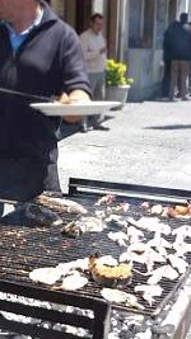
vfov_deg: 37.8
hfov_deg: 21.5
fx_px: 496
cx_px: 33
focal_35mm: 55
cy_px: 184
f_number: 2.8
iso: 100
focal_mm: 5.5
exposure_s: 1/1000
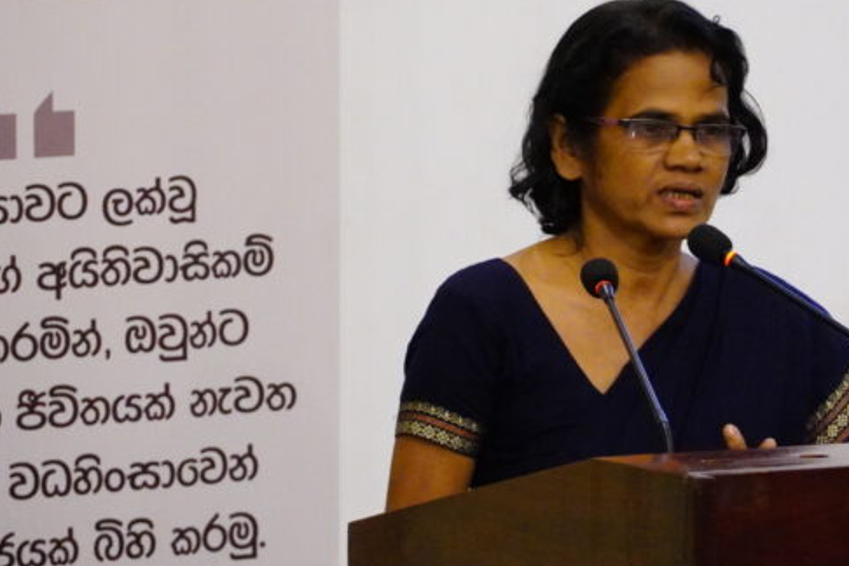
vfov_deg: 3.9
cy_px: 157
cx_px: 528
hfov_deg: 5.9
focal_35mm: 350
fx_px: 8250
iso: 10000
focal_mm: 135
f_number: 5.6
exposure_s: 1/100
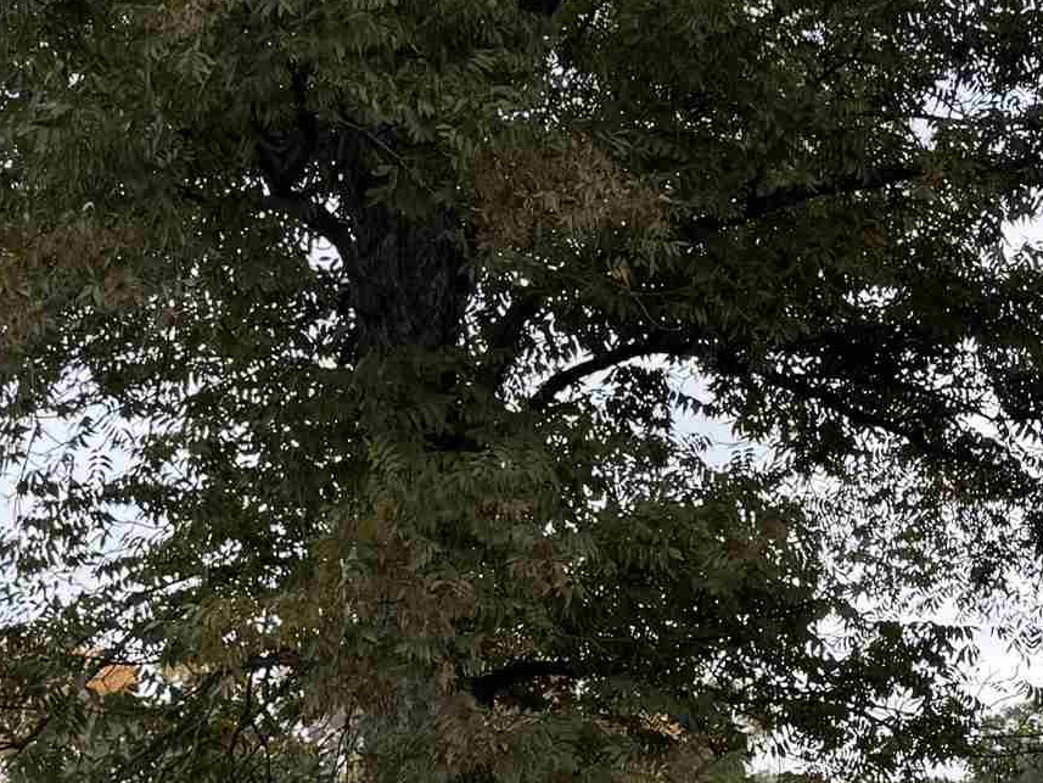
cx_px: 1000
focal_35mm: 86
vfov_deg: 16.9
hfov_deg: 22.0
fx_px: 2592
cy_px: 734
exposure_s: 1/175
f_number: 1.78
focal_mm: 6.76
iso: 80
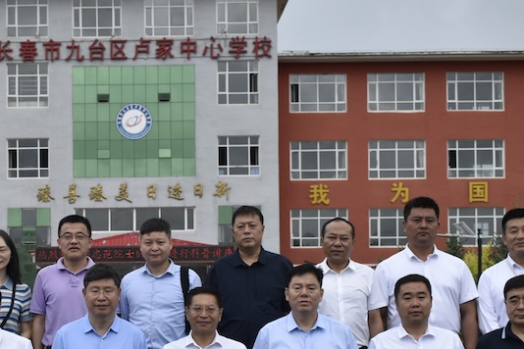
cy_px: 312
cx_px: 119
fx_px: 1047
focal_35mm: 72
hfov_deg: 27.6
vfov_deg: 18.6
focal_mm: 25
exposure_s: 1/1600
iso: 400
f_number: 6.3
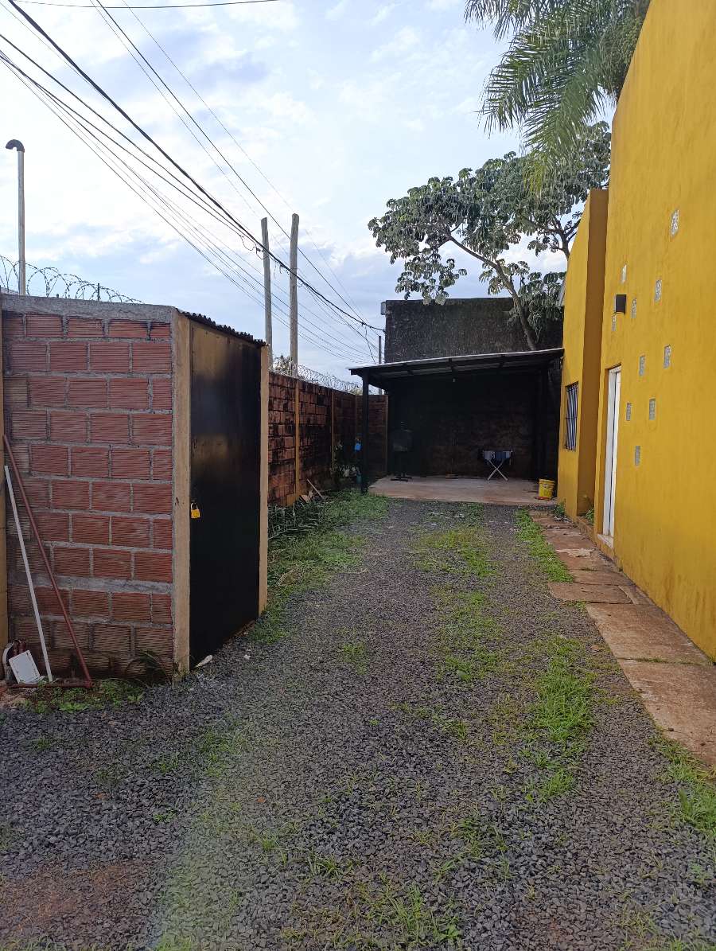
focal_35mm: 23
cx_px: 358
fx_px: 633
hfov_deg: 59.0
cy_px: 476
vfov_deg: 73.8
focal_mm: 6.14
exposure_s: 1/188
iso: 50
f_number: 1.6
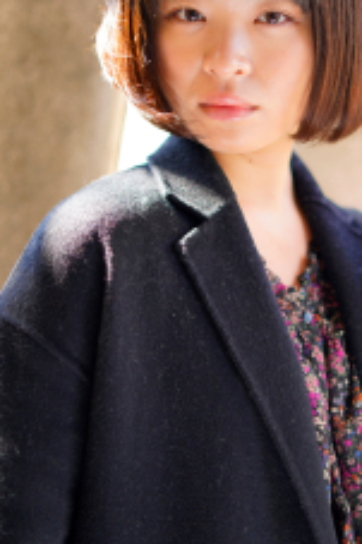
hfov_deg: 18.3
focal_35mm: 74
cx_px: 261
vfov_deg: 27.3
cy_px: 201
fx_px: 1118
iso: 160
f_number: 1.4
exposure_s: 1/250
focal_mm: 35
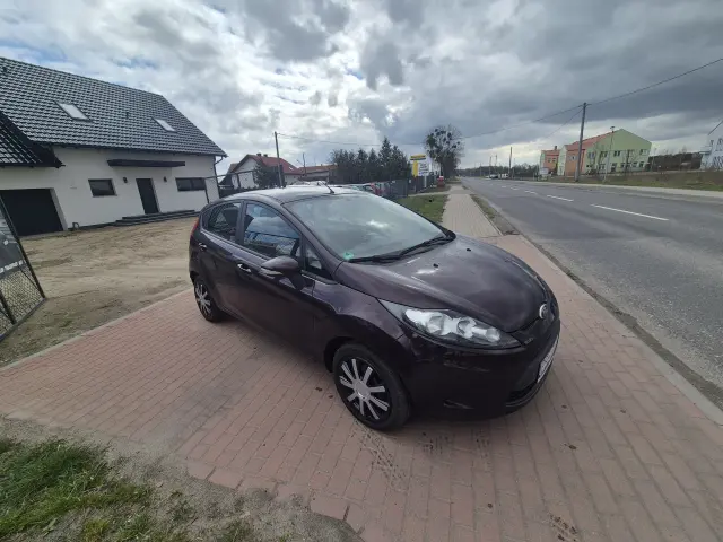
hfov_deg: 106.2
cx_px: 362
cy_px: 271
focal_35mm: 13
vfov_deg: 89.9
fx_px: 272
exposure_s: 1/2376
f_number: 2.2
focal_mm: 2.2
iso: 50
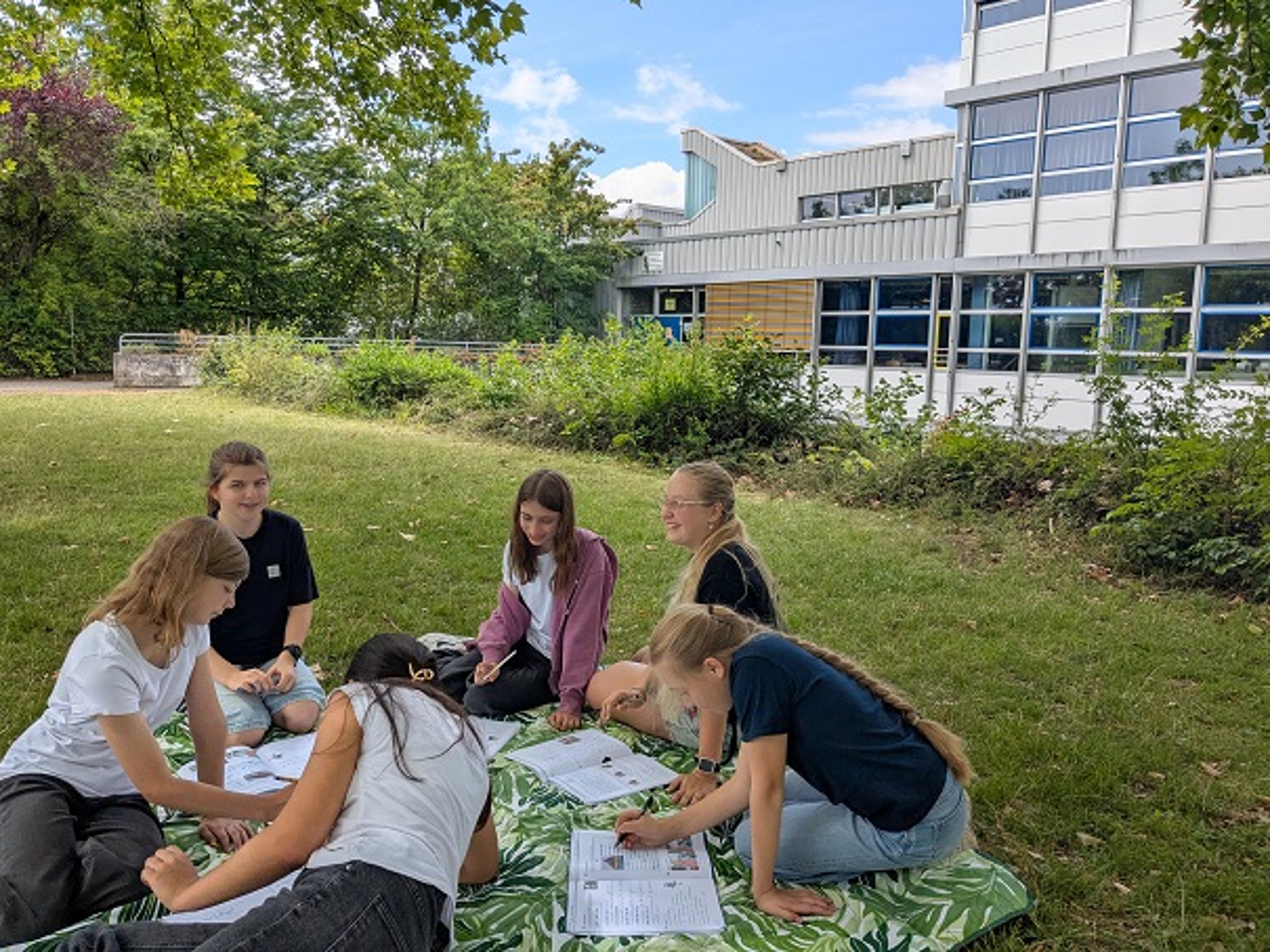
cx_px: 635
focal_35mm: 27
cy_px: 476
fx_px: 991
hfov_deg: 65.3
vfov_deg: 51.4
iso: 40
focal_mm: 4.38
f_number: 1.73
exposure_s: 1/1462
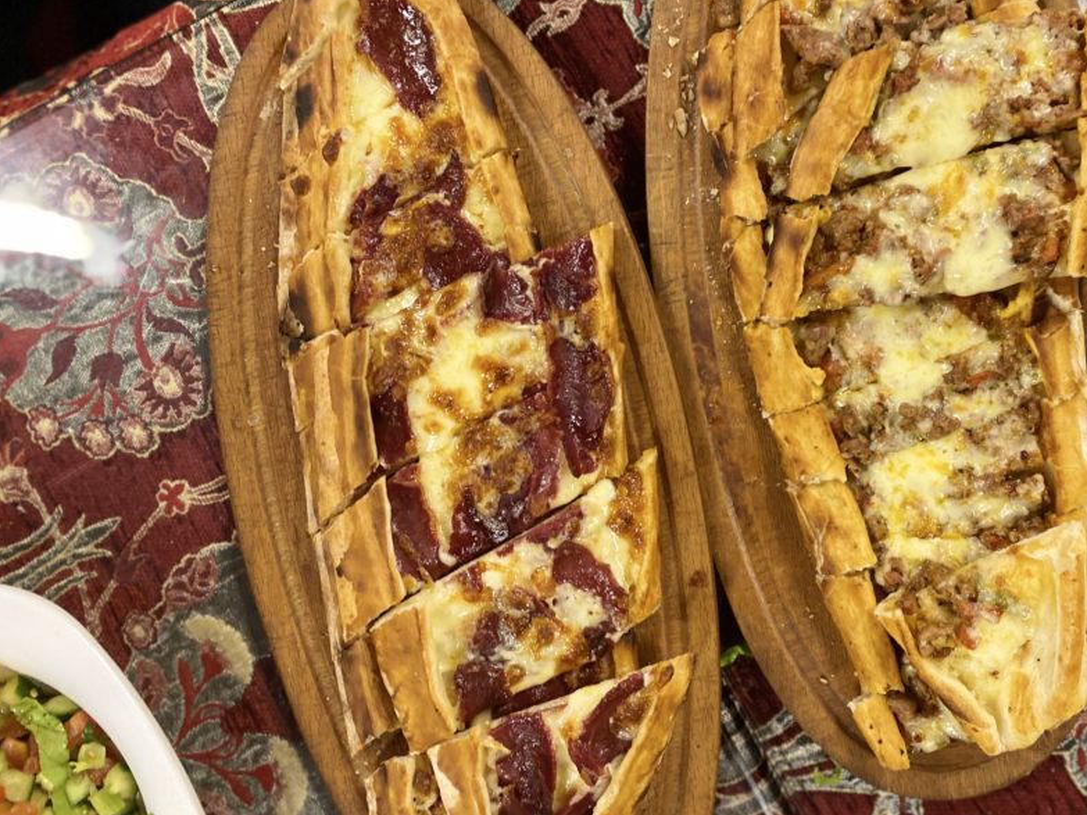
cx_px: 709
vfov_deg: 41.7
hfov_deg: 53.1
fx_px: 1067
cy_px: 350
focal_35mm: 34
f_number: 1.8
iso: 250
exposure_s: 1/50
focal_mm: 4.25
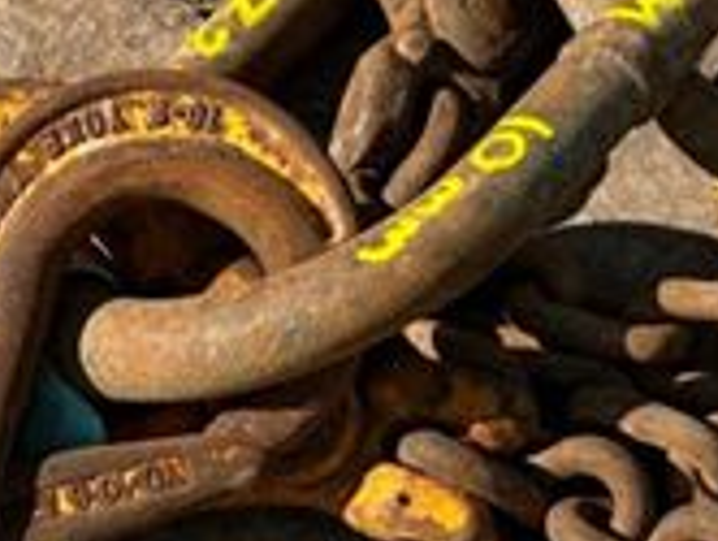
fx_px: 5775
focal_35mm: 278
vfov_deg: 5.3
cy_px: -74
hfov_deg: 7.1
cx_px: 822
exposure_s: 1/564
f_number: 2.8
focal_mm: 9
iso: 32
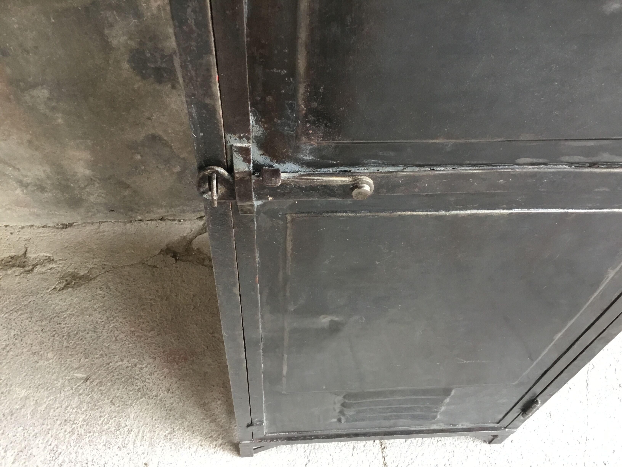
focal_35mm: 31
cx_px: 311
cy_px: 234
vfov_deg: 45.4
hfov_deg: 58.4
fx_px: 557
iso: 125
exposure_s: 1/33
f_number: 2.4
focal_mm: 3.3
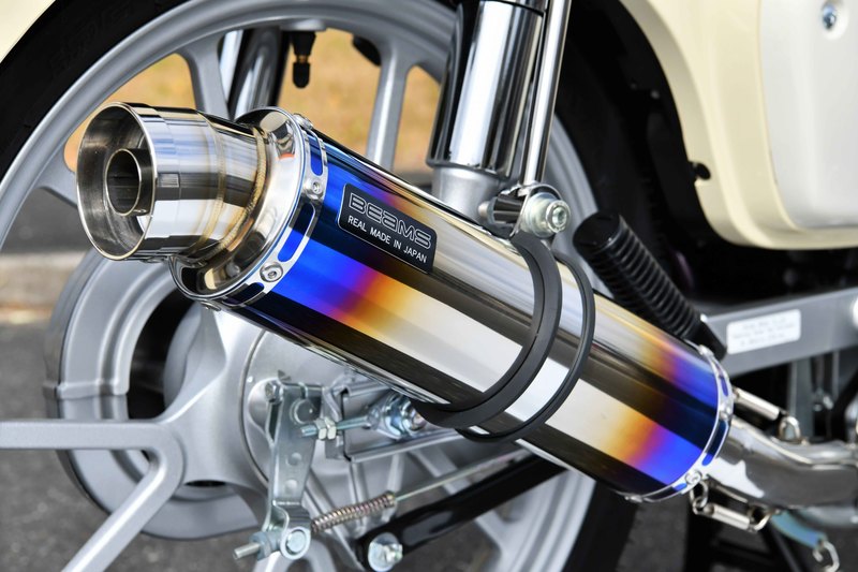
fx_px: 1668
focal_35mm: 70
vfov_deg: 19.4
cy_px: 286
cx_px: 429
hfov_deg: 28.8
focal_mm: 70
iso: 800
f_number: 10
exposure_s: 1/1600
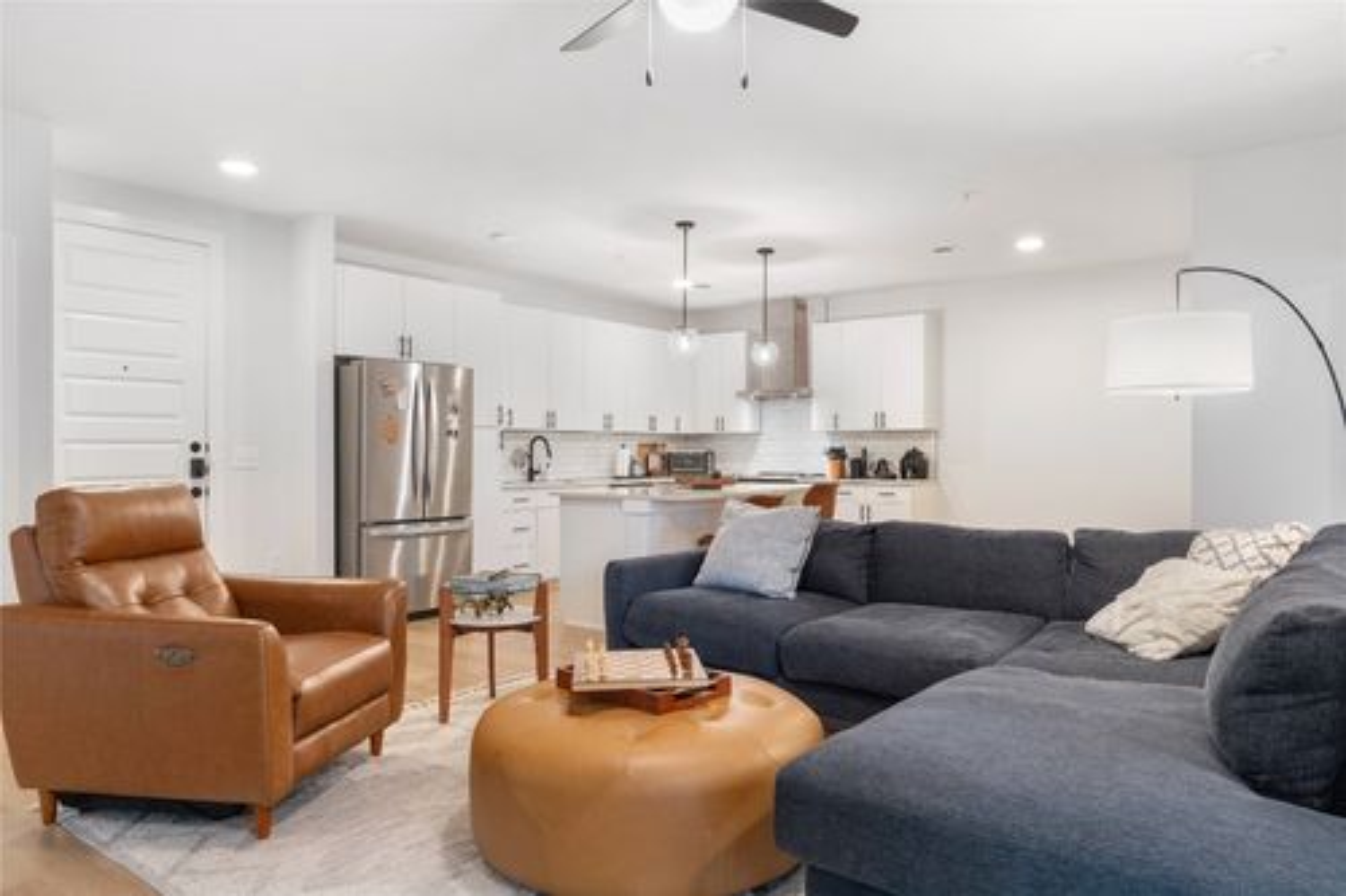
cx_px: 673
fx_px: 878
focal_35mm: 24
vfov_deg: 54.1
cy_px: 448
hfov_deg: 74.9
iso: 640
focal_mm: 23.5
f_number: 9
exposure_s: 1/1.25
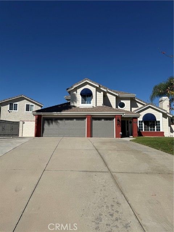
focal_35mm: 24
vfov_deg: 71.6
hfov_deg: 56.8
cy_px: 116
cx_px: 87
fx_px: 161
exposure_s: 1/10309
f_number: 1.78
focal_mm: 6.76
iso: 80
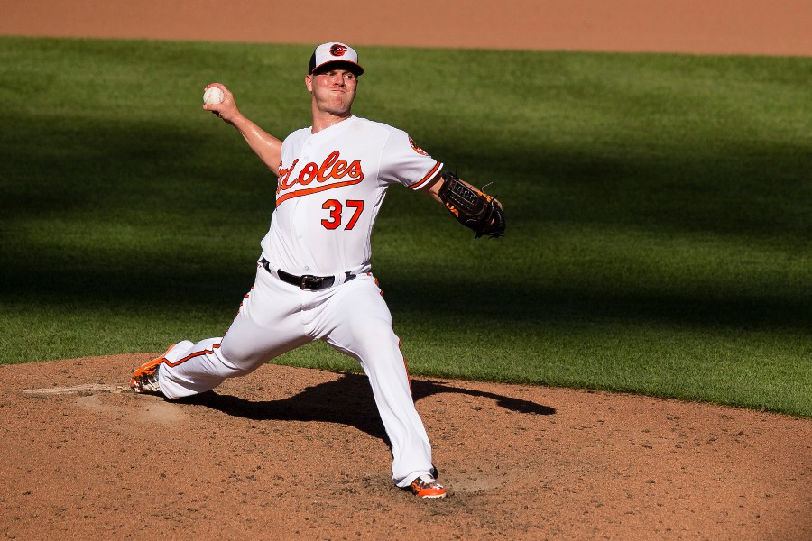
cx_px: 406
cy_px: 270
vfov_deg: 3.4
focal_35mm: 400
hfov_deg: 5.2
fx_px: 9022
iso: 400
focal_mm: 400
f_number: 5
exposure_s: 1/8000
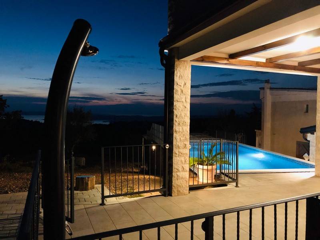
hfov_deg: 63.4
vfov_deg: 49.7
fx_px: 259
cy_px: 120
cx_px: 160
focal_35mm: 28
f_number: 1.8
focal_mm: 3.99
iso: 250
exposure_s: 1/4
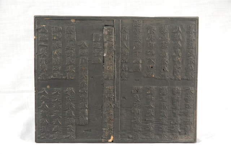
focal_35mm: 105
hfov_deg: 19.5
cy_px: 77
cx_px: 116
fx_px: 673
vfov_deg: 13.0
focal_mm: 70
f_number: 7.1
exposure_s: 1/8
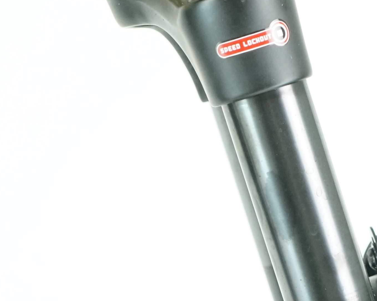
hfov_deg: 14.1
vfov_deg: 11.3
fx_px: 1518
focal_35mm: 136
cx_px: 286
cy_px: 248
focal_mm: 33
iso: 3200
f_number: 5
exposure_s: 1/200
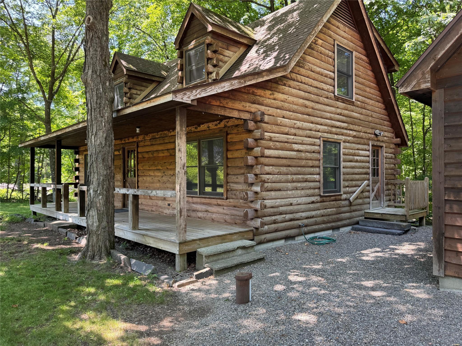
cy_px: 173
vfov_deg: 56.8
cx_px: 231
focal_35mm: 24
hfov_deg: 71.6
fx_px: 320
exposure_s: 1/121
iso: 80
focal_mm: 6.76
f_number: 1.78
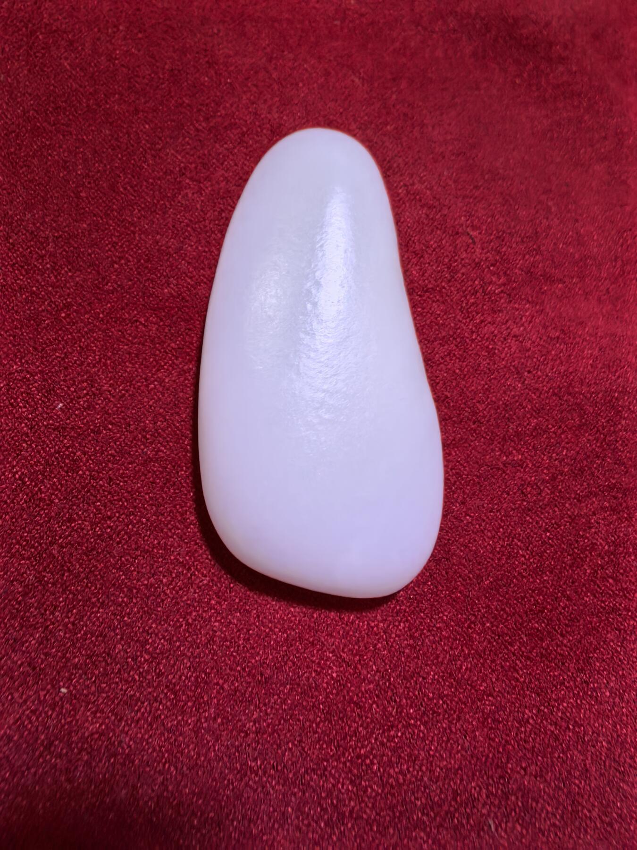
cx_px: 318
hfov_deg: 51.4
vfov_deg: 65.3
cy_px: 425
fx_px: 662
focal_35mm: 27
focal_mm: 1.95
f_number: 2.2
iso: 400
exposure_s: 1/333
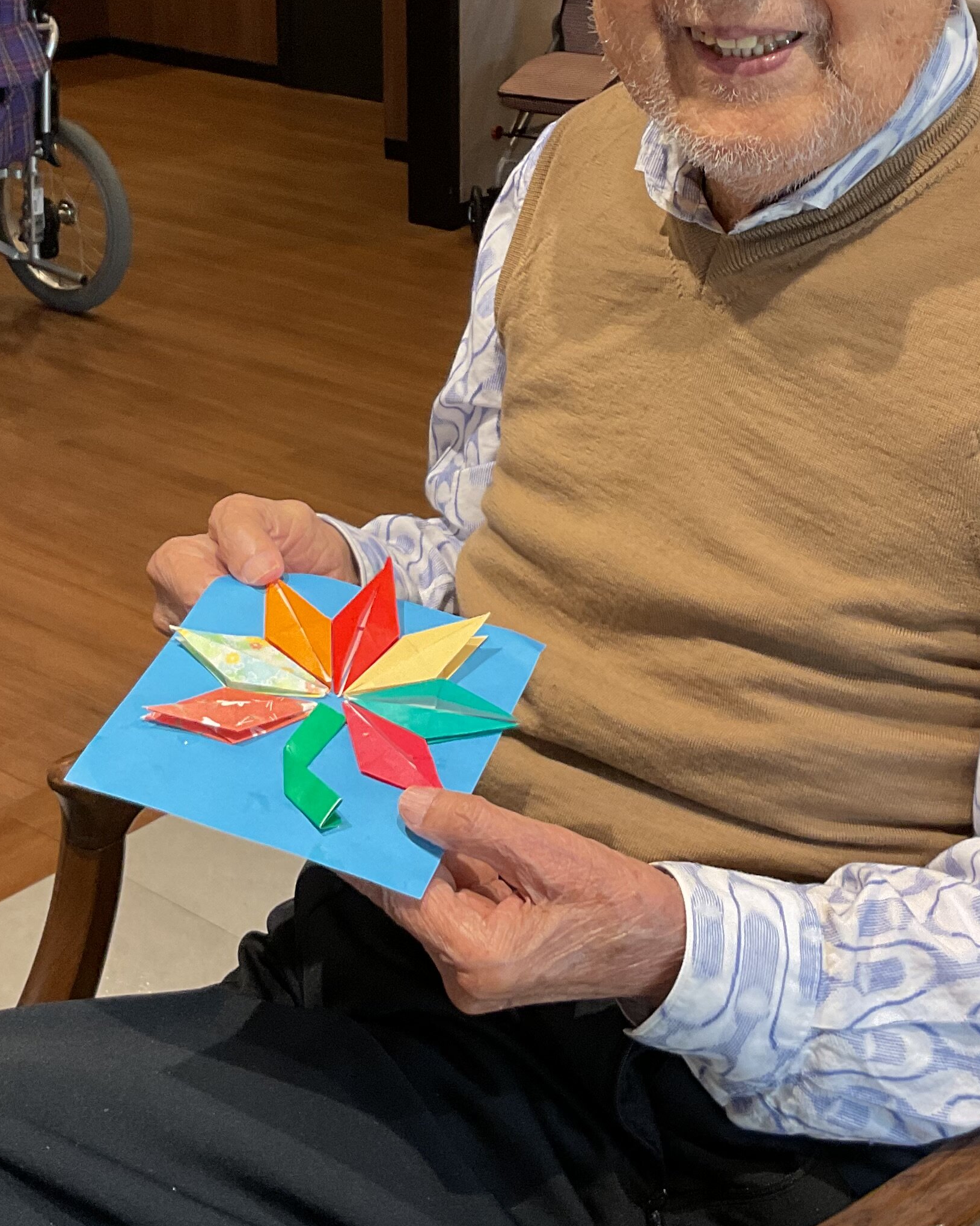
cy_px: 338
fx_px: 2031
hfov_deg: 27.1
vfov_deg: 33.1
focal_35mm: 56
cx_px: 554
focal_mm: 3
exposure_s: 1/60
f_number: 1.8
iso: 80
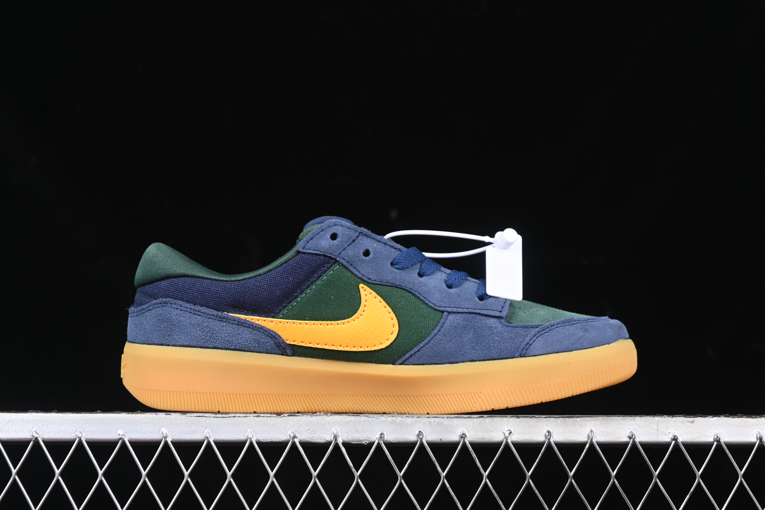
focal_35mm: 75
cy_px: 255
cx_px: 382
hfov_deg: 27.0
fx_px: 1594
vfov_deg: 18.2
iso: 160
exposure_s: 1/60
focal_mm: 50
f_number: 6.3
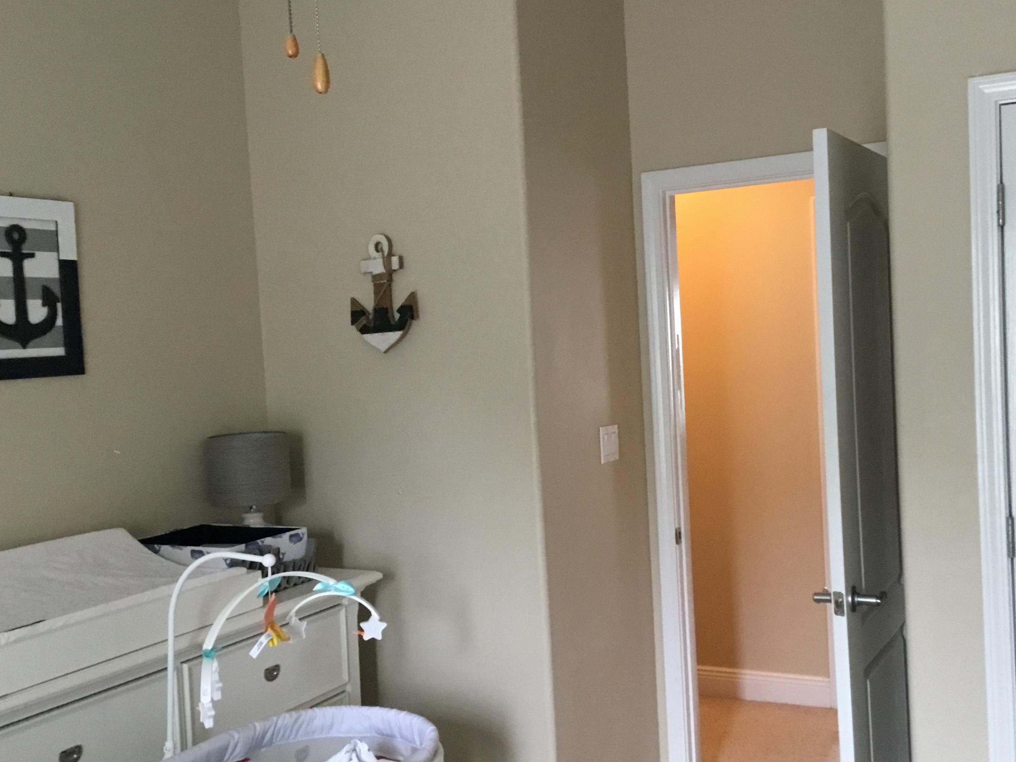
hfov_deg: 47.6
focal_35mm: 39
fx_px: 1145
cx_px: 598
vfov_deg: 36.8
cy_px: 402
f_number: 2.4
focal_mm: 3.3
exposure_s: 1/30
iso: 160
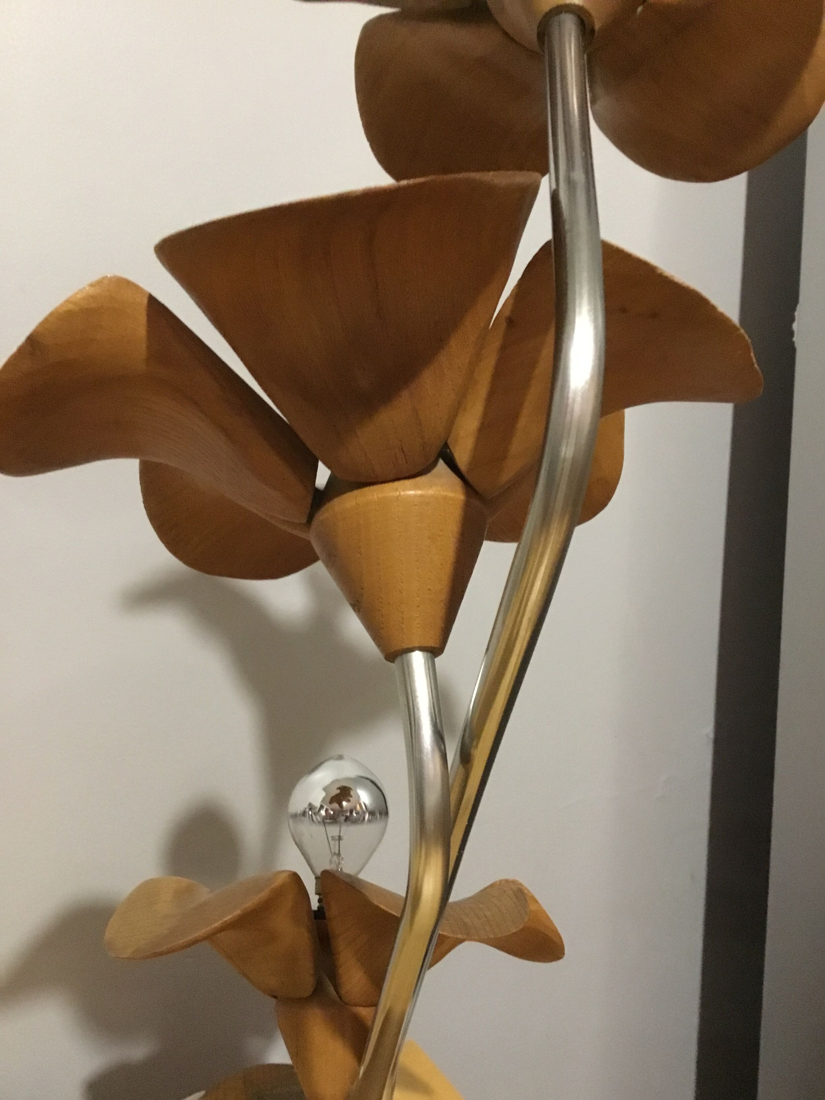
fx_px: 985
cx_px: 412
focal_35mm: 31
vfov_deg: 58.4
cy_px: 550
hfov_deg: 45.4
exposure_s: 1/17
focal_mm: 3.3
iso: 640
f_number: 2.4
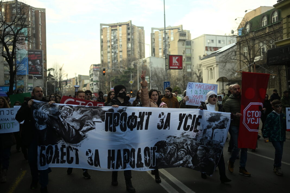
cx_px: 145
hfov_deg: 48.5
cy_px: 96
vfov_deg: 33.4
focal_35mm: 40
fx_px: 322
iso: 800
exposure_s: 1/8000
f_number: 2
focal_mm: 40
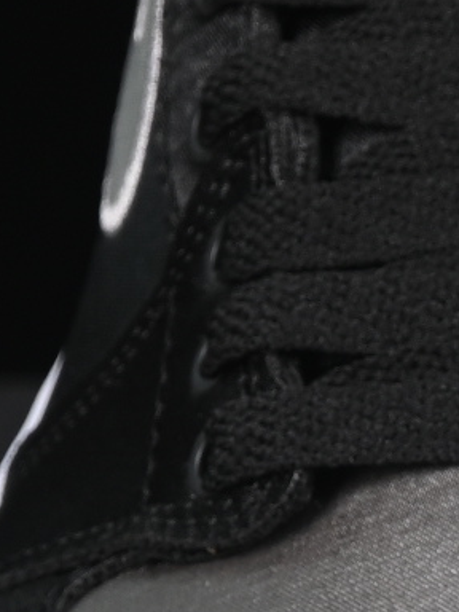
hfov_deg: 2.8
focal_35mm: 523
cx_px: 958
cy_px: 451
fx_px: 9246
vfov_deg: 3.8
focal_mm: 50
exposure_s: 1/60
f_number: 6.3
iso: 160
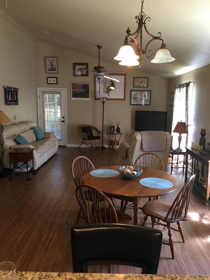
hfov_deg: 48.2
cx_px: 105
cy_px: 140
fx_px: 235
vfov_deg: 61.7
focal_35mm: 29
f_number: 2.2
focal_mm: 4.15
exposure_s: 1/15
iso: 50
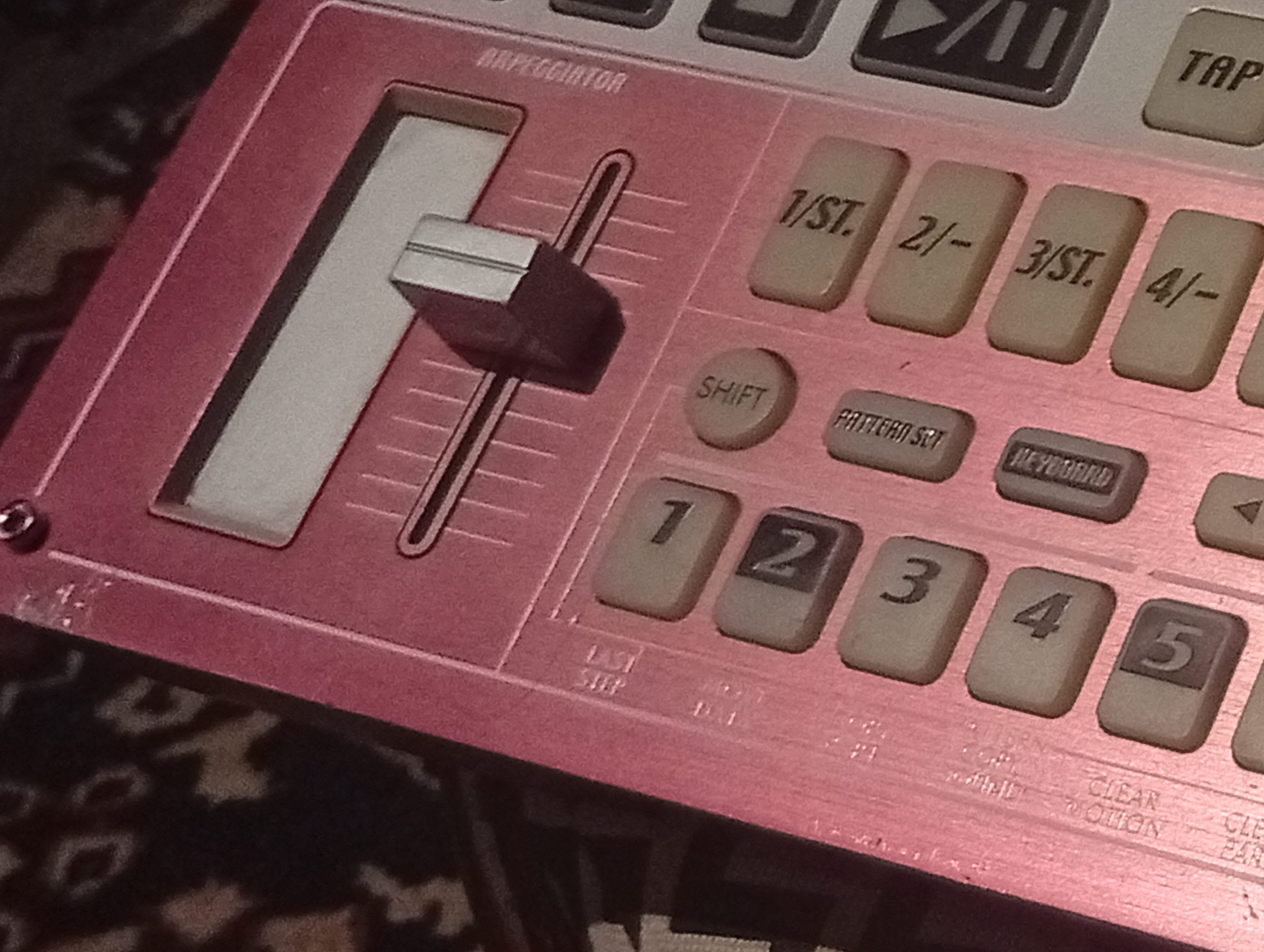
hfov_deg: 20.2
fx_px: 3181
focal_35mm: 87
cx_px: 1737
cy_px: 177
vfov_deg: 16.9
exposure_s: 1/33.3
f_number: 1.8
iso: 218
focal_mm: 3.84
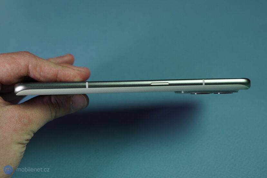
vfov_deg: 28.1
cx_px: 134
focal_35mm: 48
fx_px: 356
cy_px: 89
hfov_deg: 41.1
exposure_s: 1/160
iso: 1000
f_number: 6.3
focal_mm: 48
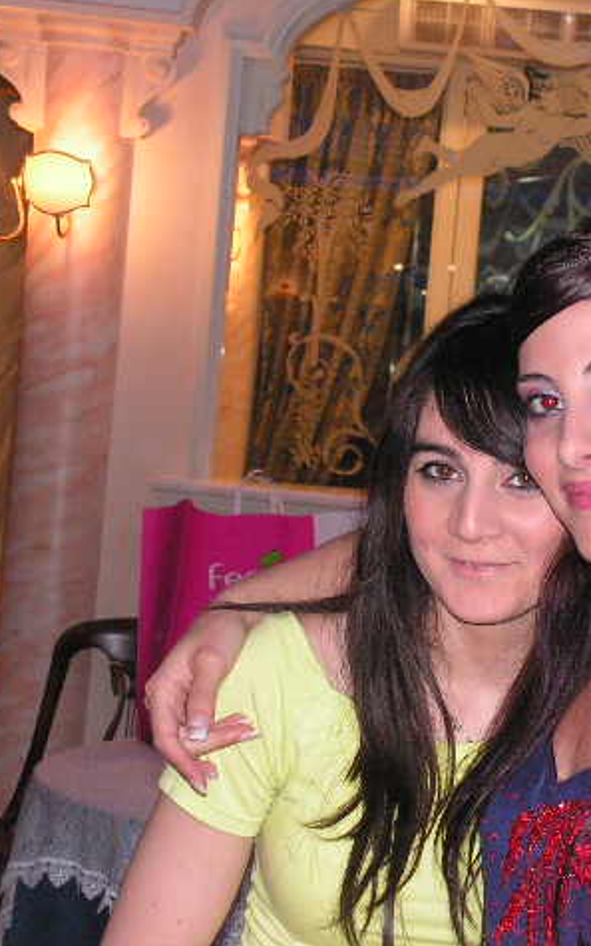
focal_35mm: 90
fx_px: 2319
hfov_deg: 14.3
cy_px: 470
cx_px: 559
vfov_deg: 23.0
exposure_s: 1/80
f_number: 3.3
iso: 200
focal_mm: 10.6
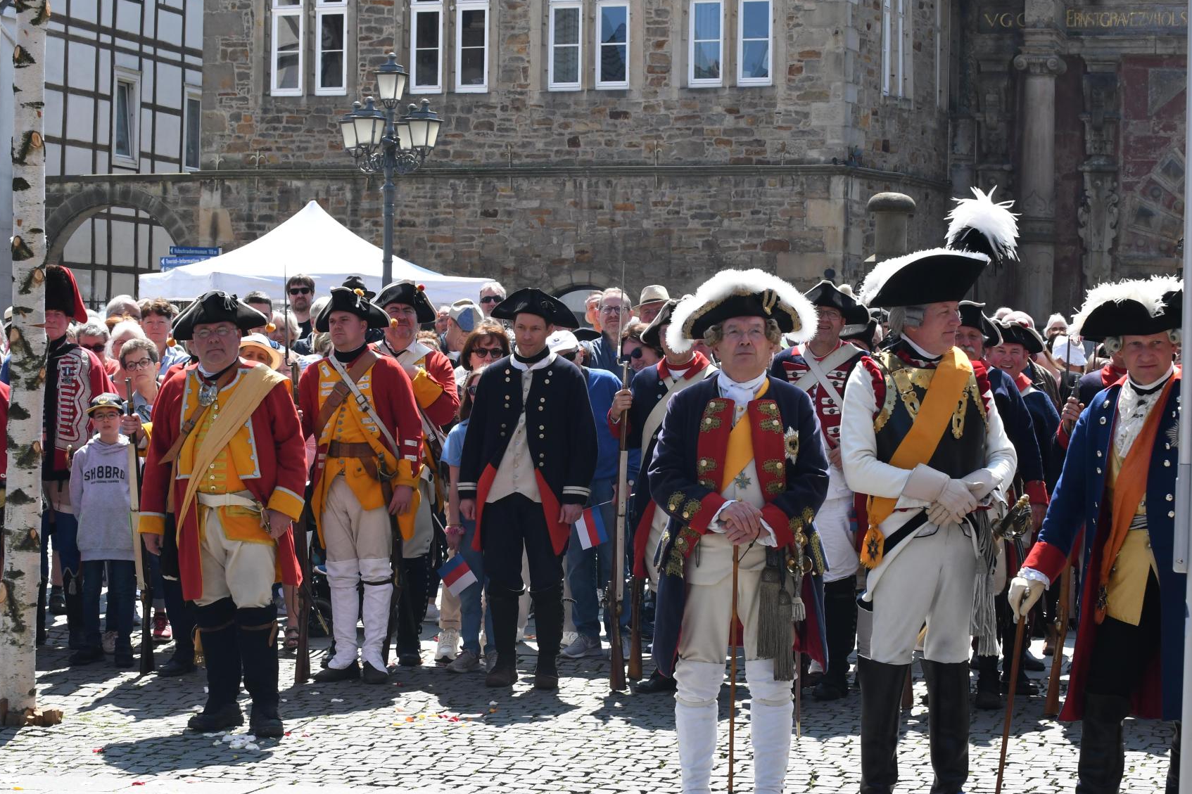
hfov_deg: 23.9
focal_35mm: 85
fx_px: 2814
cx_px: 564
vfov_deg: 16.1
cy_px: 445
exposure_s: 1/500
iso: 640
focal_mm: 50
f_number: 11
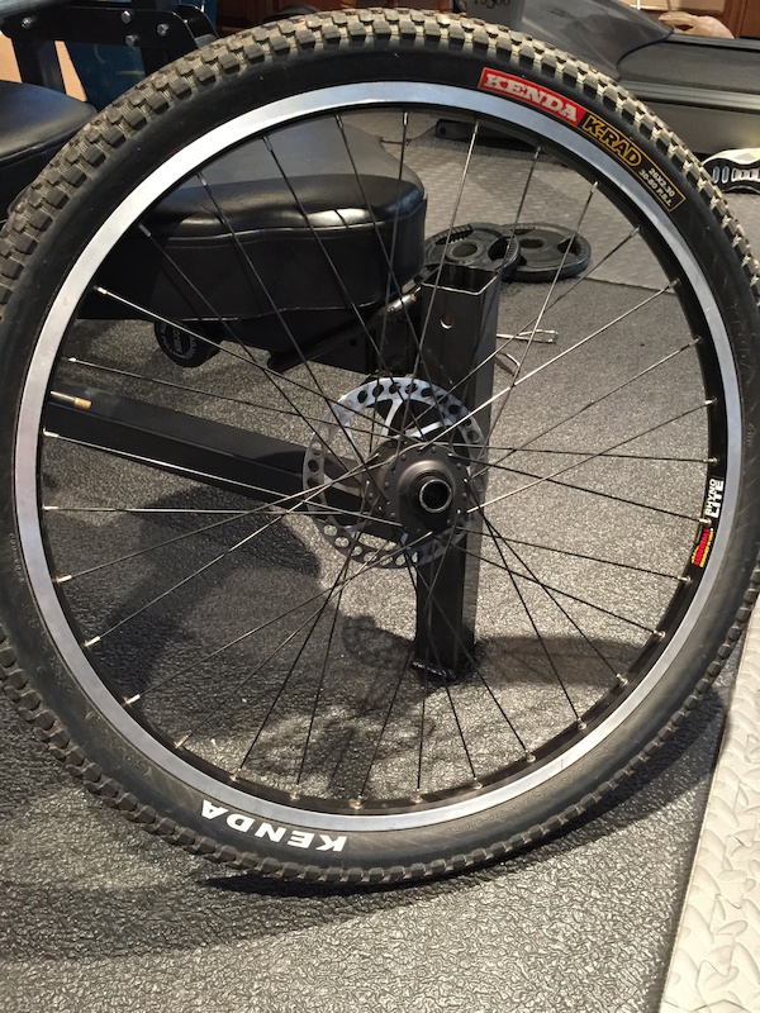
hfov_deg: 48.2
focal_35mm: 29
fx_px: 849
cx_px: 380
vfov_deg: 61.7
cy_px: 506
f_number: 2.2
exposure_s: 1/15
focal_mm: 4.15
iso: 250
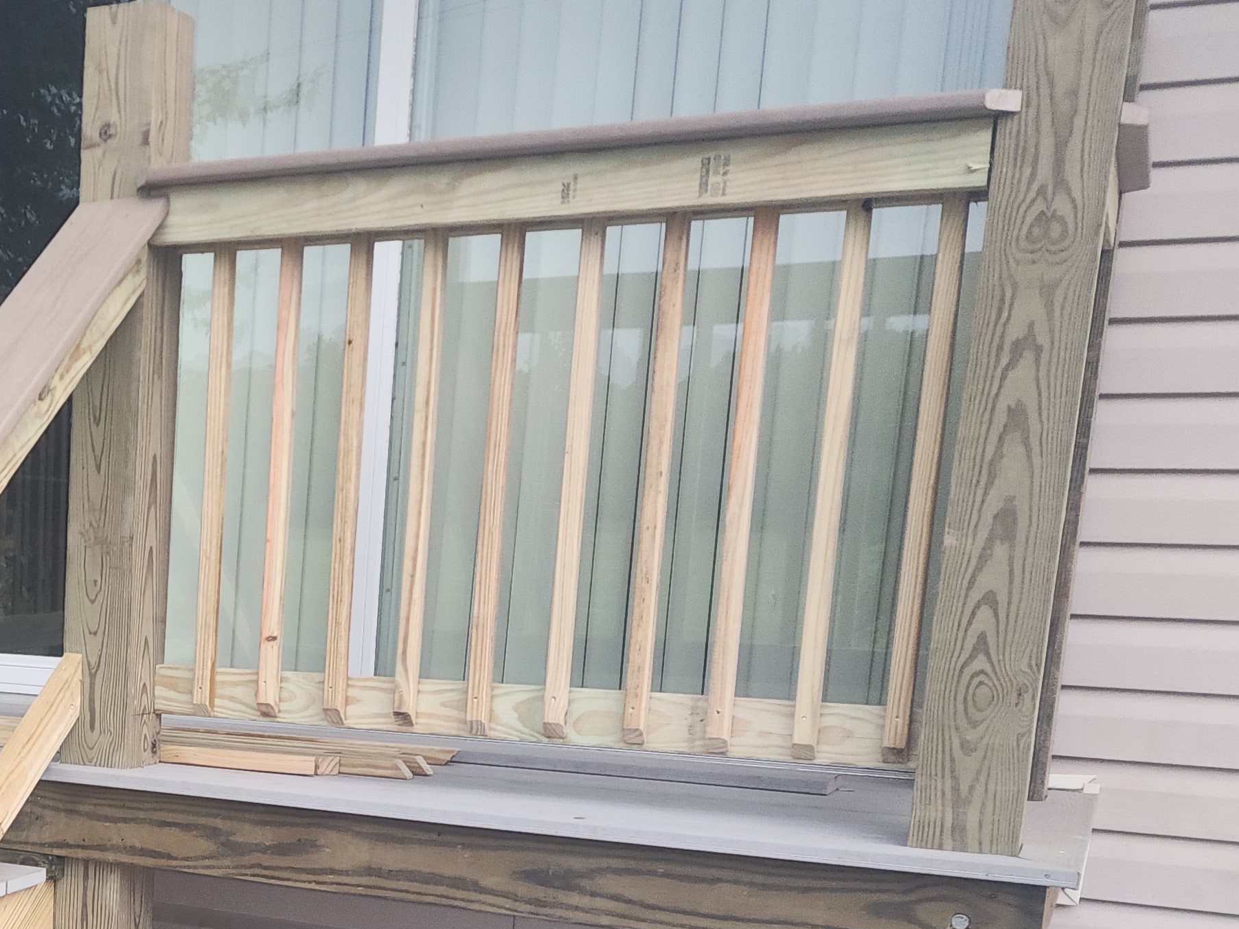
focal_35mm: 51
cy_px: 843
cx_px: 54
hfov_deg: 34.7
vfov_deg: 27.5
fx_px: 1825
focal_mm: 6.4
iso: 80
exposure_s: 1/60
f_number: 1.8
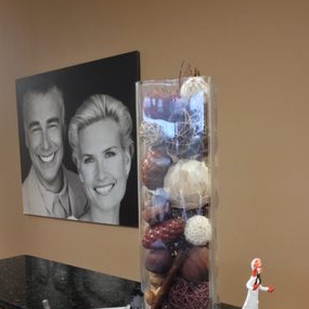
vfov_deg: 36.5
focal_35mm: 46
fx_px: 465
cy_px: 198
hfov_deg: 36.8
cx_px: 146
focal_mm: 4.12
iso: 200
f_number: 2.4
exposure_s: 1/20
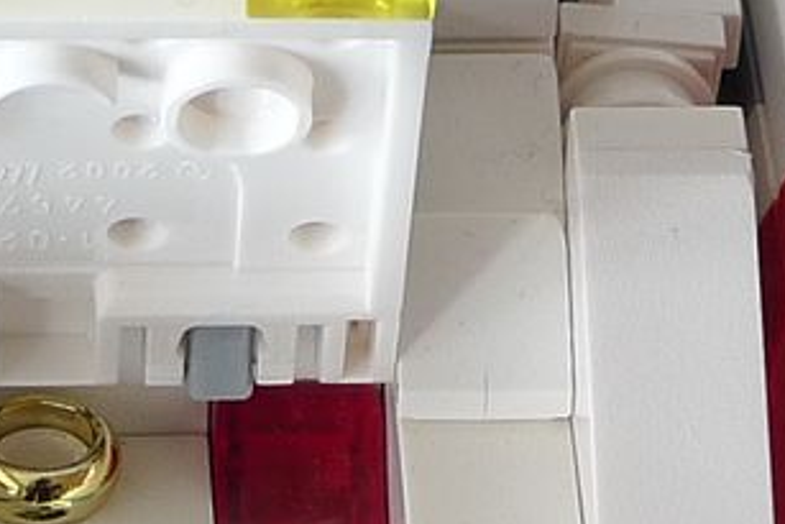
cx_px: 107
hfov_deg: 6.4
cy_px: 1109
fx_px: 7003
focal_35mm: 321
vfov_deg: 4.2
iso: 80
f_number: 4.5
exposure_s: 1/6
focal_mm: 11.1
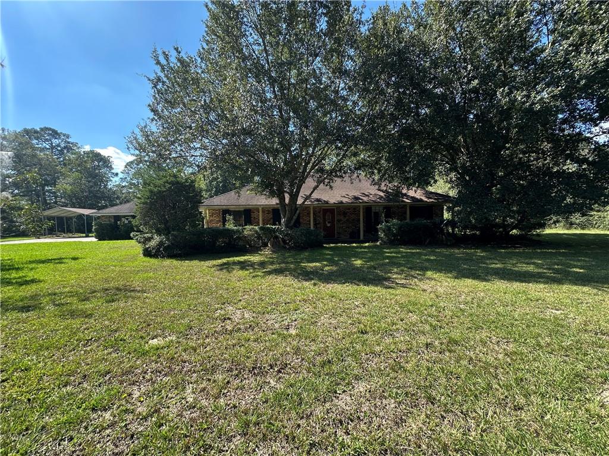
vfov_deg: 85.7
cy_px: 228
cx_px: 304
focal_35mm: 14
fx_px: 246
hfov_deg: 102.1
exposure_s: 1/437
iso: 40
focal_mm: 2.22
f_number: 2.2
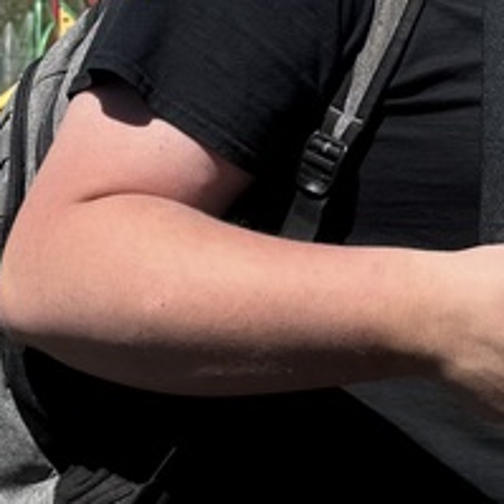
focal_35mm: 109
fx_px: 1795
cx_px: 595
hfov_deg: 15.4
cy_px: 132
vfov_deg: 15.9
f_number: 1.78
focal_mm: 6.76
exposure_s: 1/4167
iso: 80
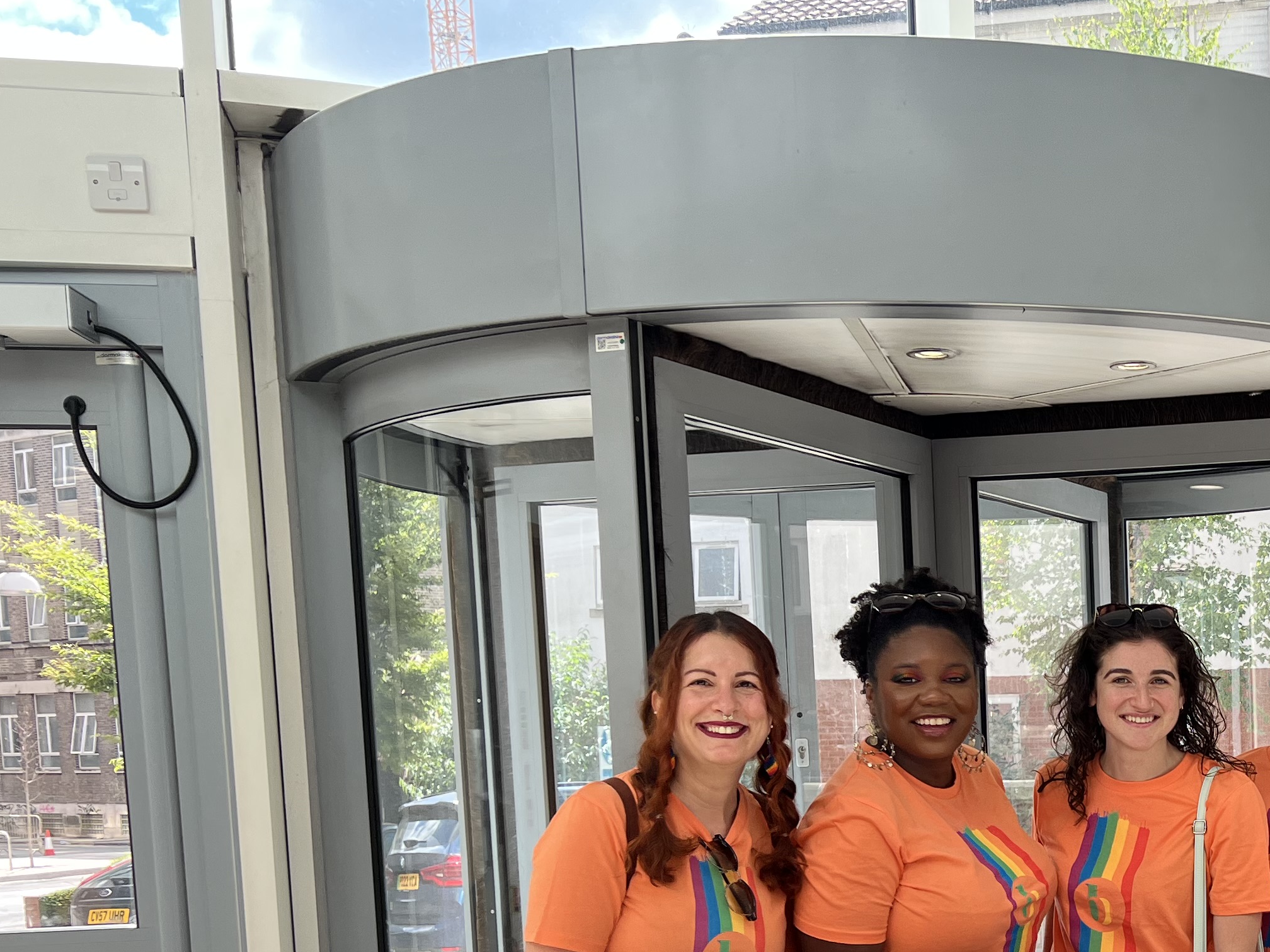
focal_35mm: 52
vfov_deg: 26.9
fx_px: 1908
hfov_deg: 34.0
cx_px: 1234
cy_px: 896
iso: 50
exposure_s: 1/621
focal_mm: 5.7
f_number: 1.5
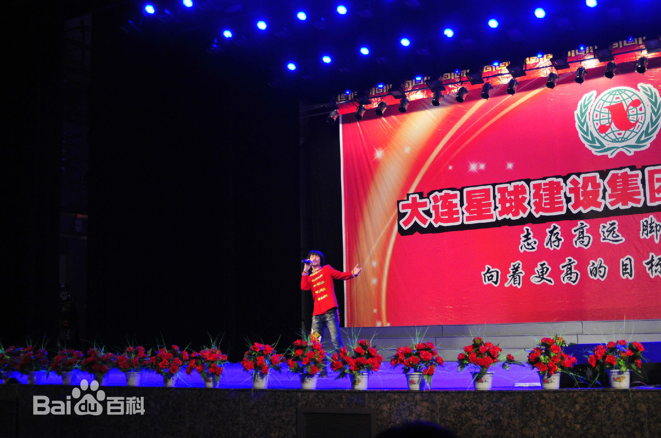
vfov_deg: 25.7
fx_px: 963
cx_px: 330
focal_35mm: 52
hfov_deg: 37.9
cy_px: 219
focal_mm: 35
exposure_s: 1/125
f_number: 4.5
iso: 1250
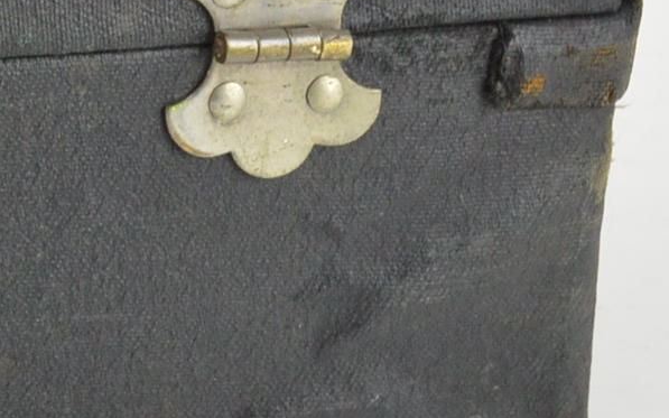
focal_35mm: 200
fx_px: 3646
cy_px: -180
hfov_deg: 9.8
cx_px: -647
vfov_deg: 6.5
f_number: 6.3
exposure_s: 1/80
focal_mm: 26
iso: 800
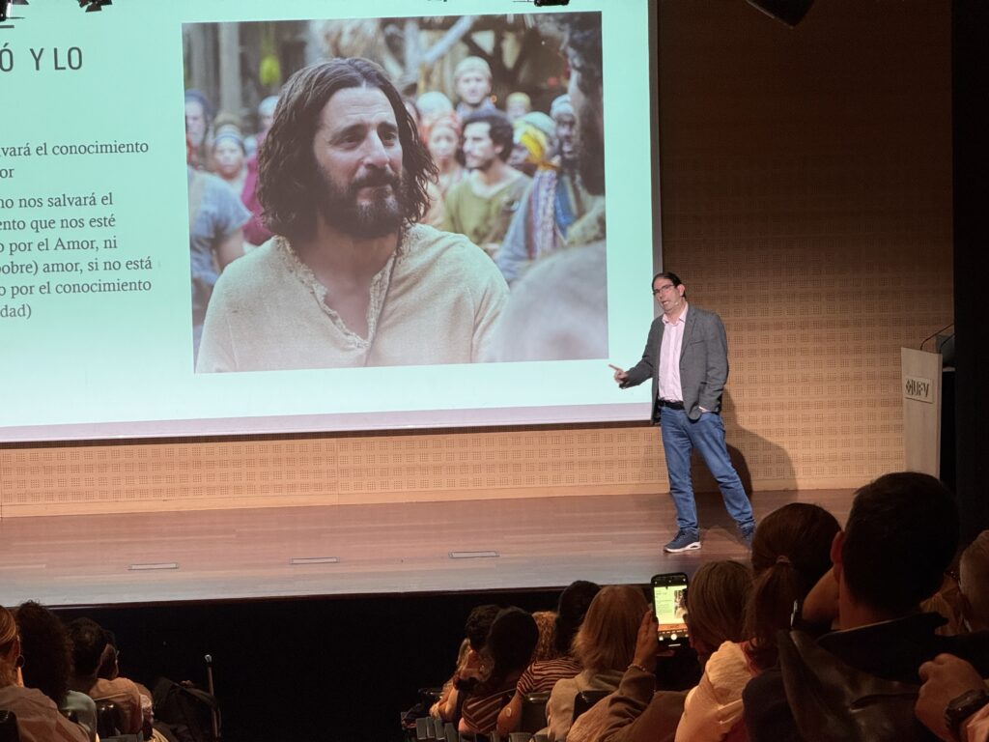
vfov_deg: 12.3
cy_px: 371
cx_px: 494
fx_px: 3428
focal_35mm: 120
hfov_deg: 16.4
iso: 250
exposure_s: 1/50
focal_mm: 15.66
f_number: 2.8
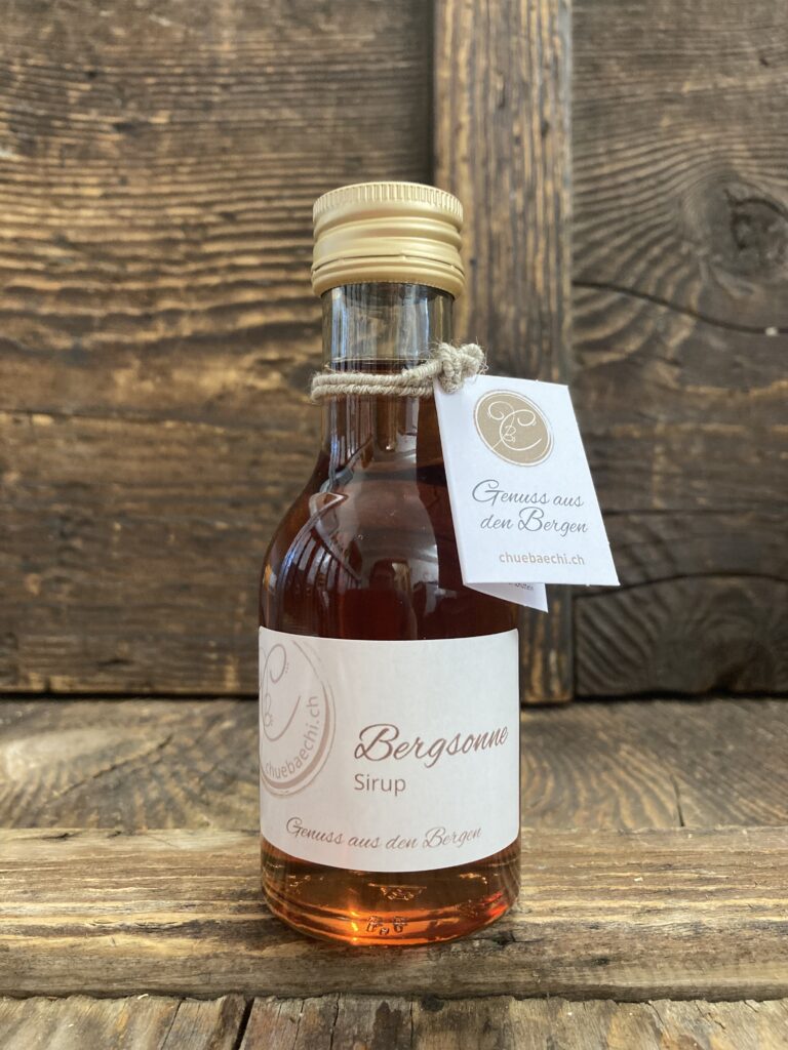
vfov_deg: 63.4
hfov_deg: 49.7
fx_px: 850
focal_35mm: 28
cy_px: 525
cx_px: 394
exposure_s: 1/50
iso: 250
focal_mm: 3.99
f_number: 1.8
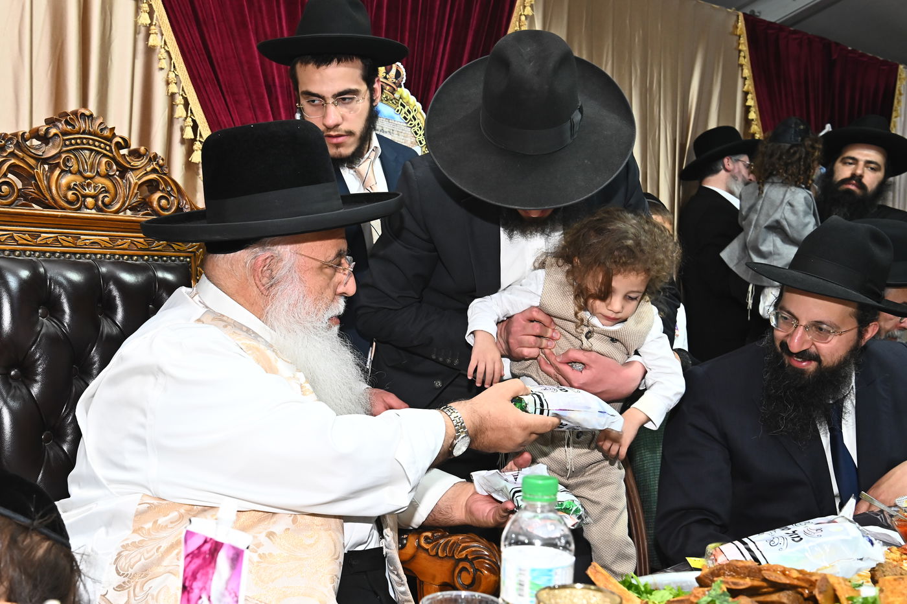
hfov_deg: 42.8
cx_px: 454
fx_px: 1158
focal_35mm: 46
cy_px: 302
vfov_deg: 29.2
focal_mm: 46
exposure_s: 1/200
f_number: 9
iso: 2000
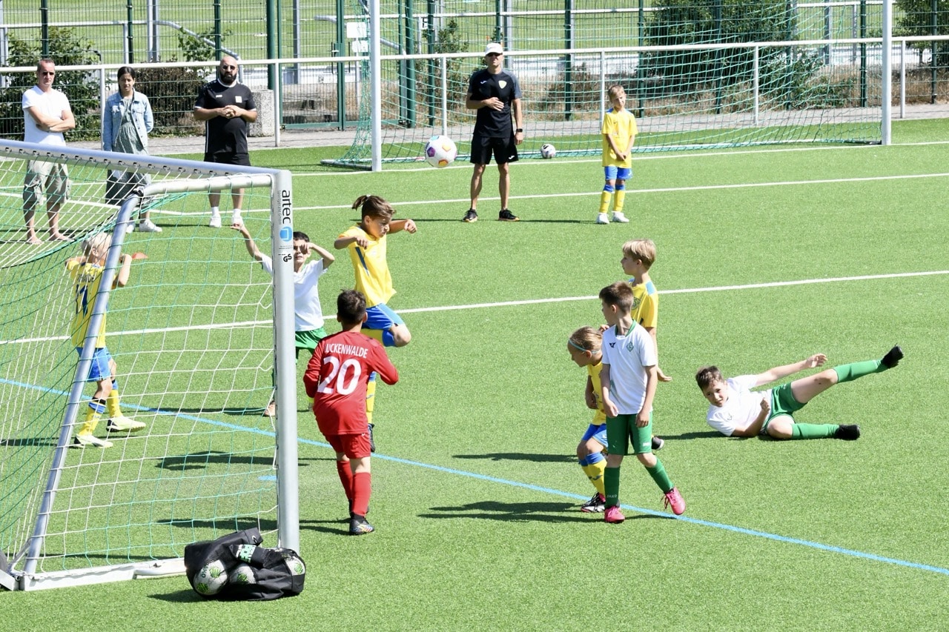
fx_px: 3426
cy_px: 316
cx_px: 474
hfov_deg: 15.8
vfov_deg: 10.5
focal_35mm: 130
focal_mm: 130
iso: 3200
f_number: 14
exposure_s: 1/1250
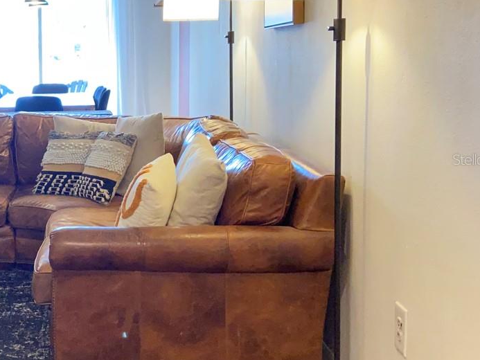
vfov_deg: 24.4
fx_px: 832
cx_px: -36
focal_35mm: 60
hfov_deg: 29.3
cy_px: 159
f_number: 1.8
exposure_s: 1/60
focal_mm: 4.25
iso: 320
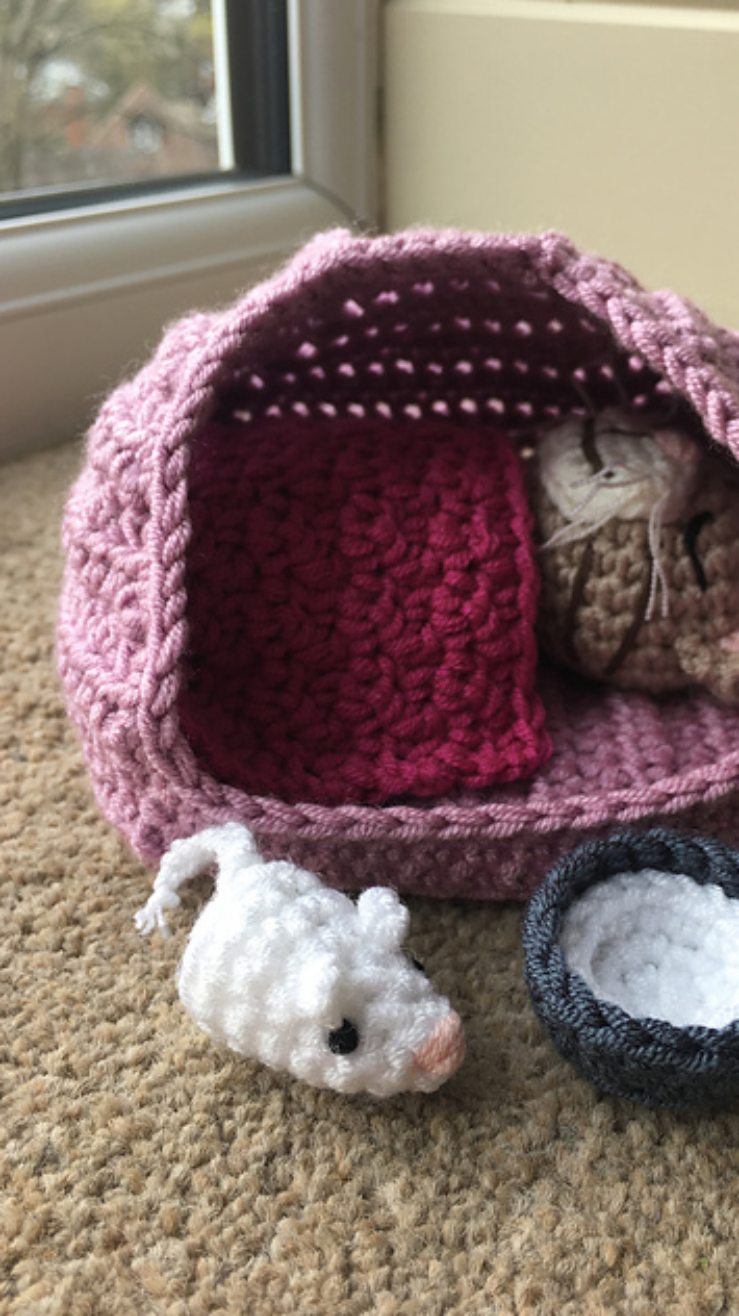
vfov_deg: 61.0
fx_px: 1116
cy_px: 662
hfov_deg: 36.4
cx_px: 468
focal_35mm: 32
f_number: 2.2
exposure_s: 1/103
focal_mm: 4.15
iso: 25
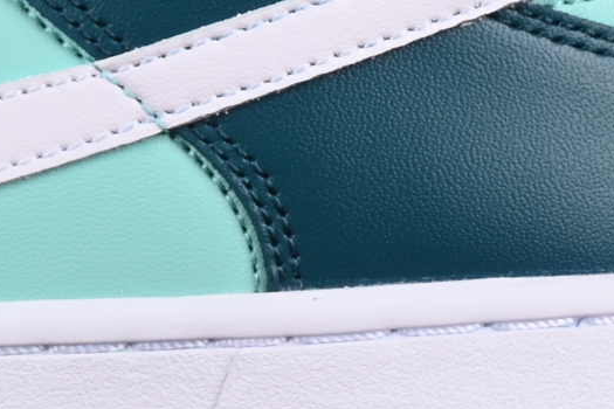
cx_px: -205
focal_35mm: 398
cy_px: -159
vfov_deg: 3.4
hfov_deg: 5.2
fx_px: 6788
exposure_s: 1/80
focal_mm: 50
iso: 160
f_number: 8
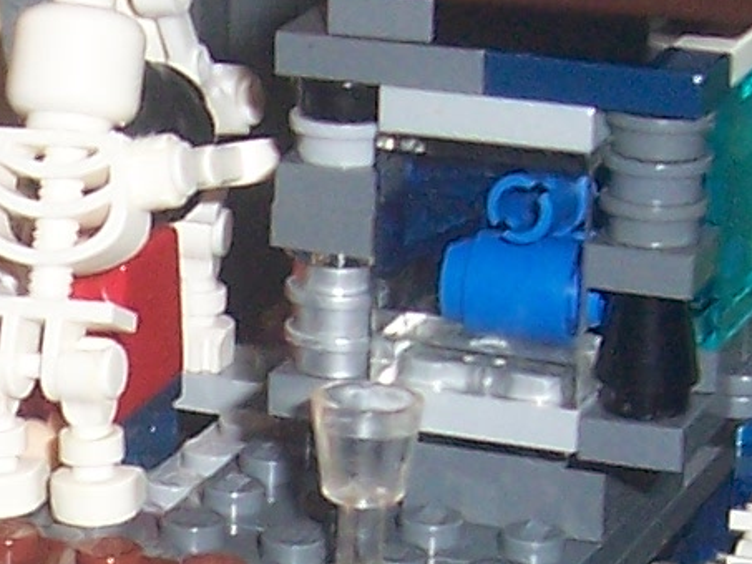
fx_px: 4172
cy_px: 645
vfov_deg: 7.7
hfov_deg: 10.2
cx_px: -106
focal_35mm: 192
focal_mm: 5.6
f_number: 2.7
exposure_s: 1/60
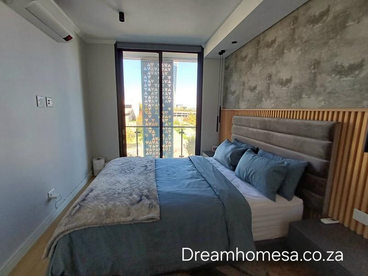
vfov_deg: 78.1
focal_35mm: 16
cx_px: 184
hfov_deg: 94.5
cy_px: 138
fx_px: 170
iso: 64
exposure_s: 1/100
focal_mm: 1.64
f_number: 2.2
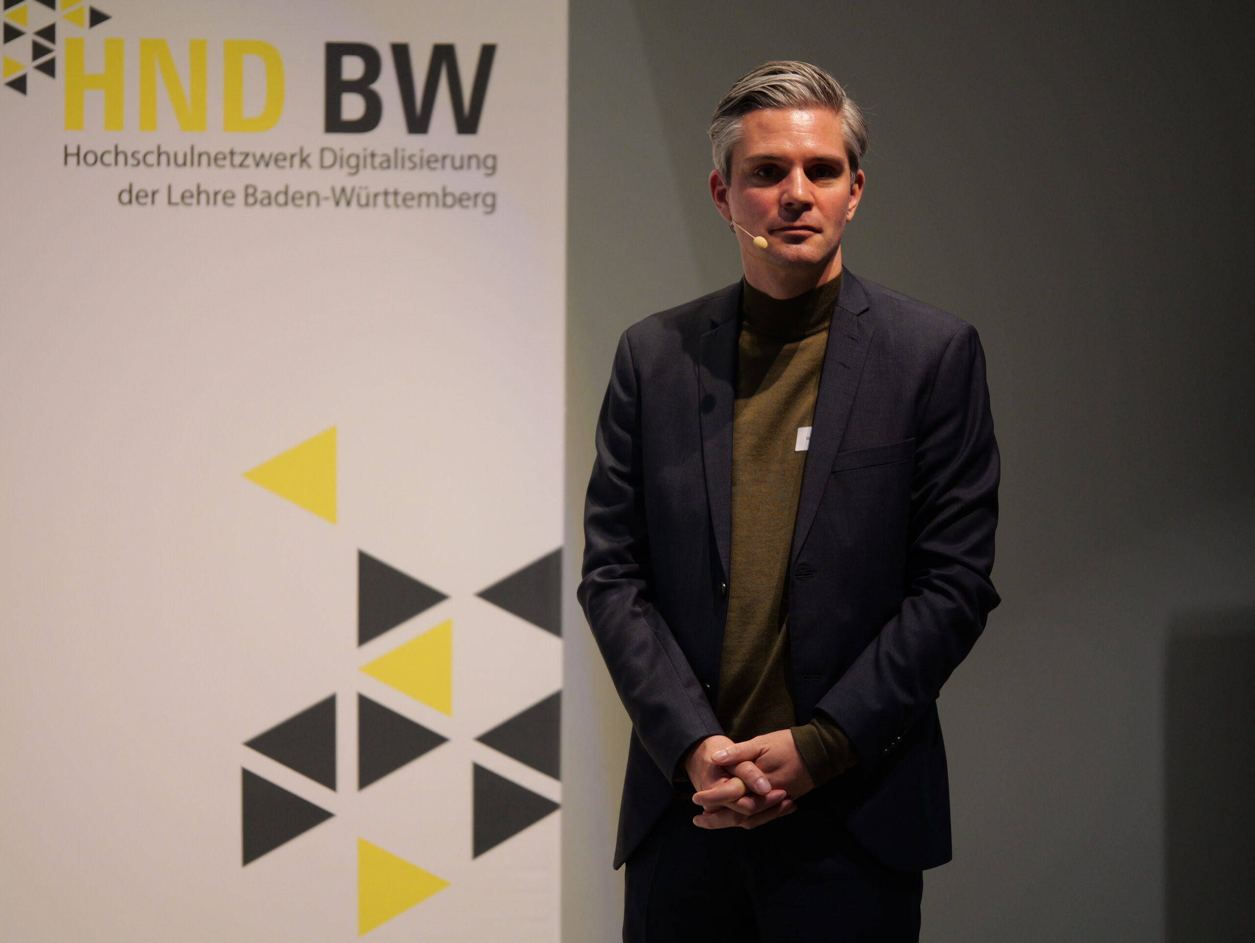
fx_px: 7254
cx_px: 628
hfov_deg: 9.9
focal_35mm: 200
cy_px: 472
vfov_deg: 7.4
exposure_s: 1/320
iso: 800
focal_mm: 100
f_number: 2.8
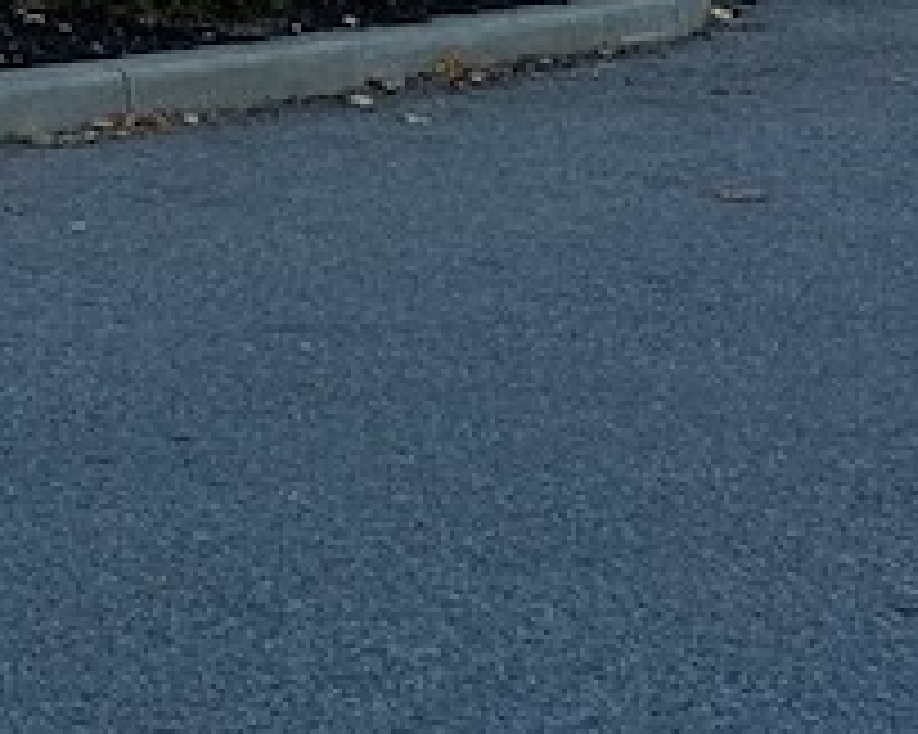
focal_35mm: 147
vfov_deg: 9.4
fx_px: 3992
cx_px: -1701
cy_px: -991
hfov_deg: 10.2
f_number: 1.78
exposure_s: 1/1393
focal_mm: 6.86
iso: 80
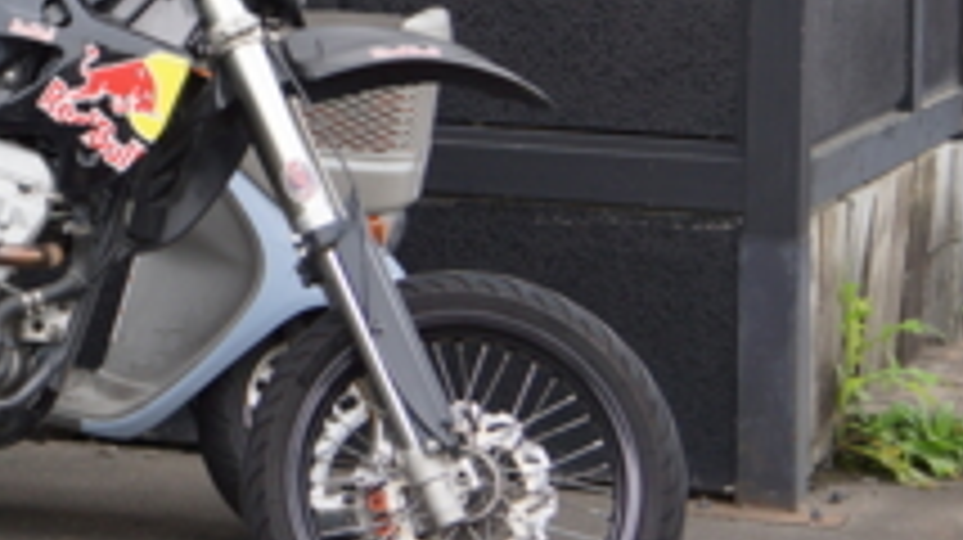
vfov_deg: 6.8
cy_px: -241
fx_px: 4491
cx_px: -360
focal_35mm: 176
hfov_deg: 11.8
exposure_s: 1/80
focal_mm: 30
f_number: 4.5
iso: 100
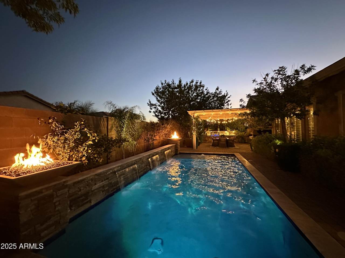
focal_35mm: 14
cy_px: 129
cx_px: 172
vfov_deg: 85.7
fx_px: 140
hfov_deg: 102.1
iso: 1250
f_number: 2.2
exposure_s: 1/40
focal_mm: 2.22
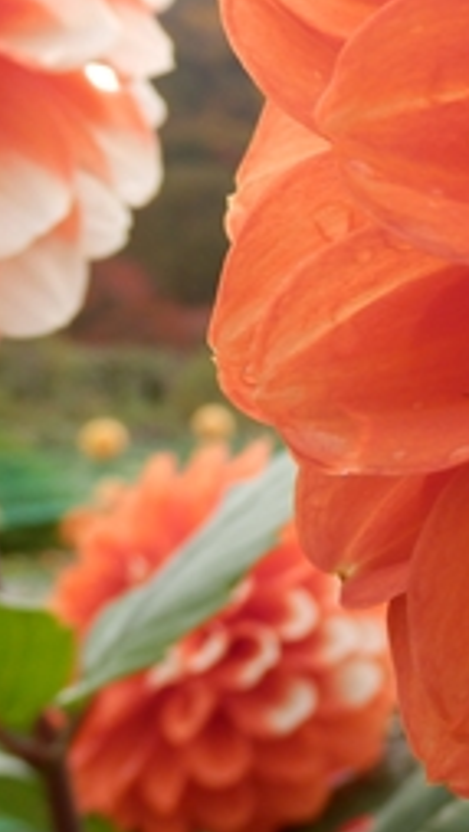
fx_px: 1304
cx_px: 692
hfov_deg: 18.3
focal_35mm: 59
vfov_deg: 35.3
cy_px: 314
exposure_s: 1/125
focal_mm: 4.5
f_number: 3
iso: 80
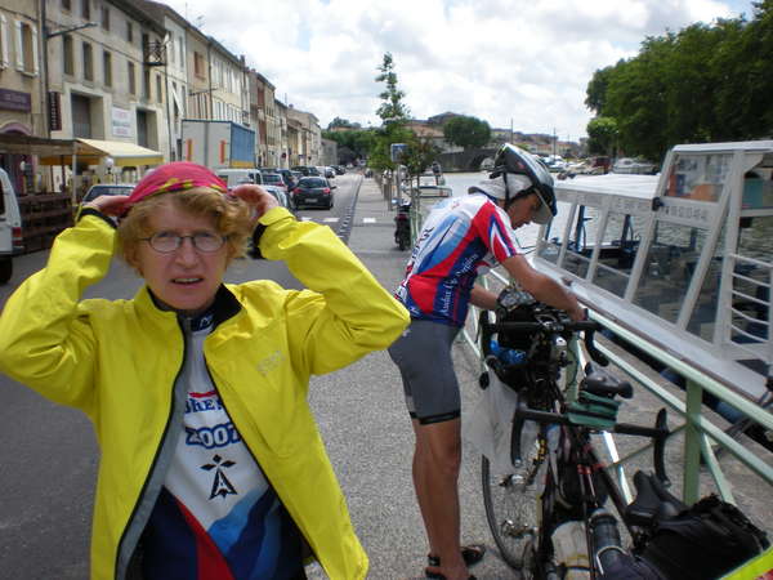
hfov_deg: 49.0
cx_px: 386
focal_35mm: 38
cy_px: 290
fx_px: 849
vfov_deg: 37.7
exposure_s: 1/371
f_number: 4.6
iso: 64
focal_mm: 6.3
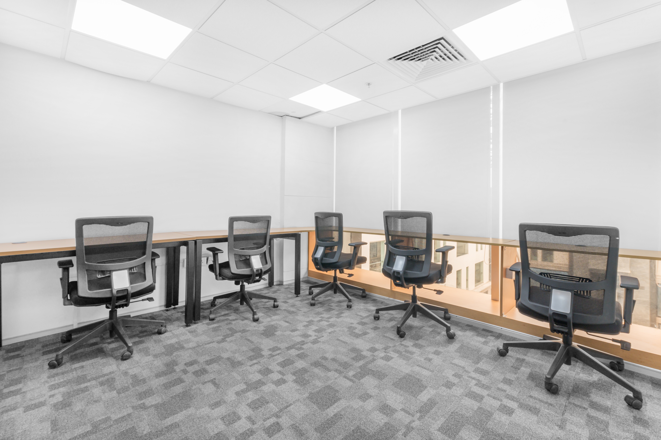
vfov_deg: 73.7
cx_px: 330
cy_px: 220
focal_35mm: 16
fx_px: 294
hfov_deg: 96.8
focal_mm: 16
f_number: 11
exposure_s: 1/13
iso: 400
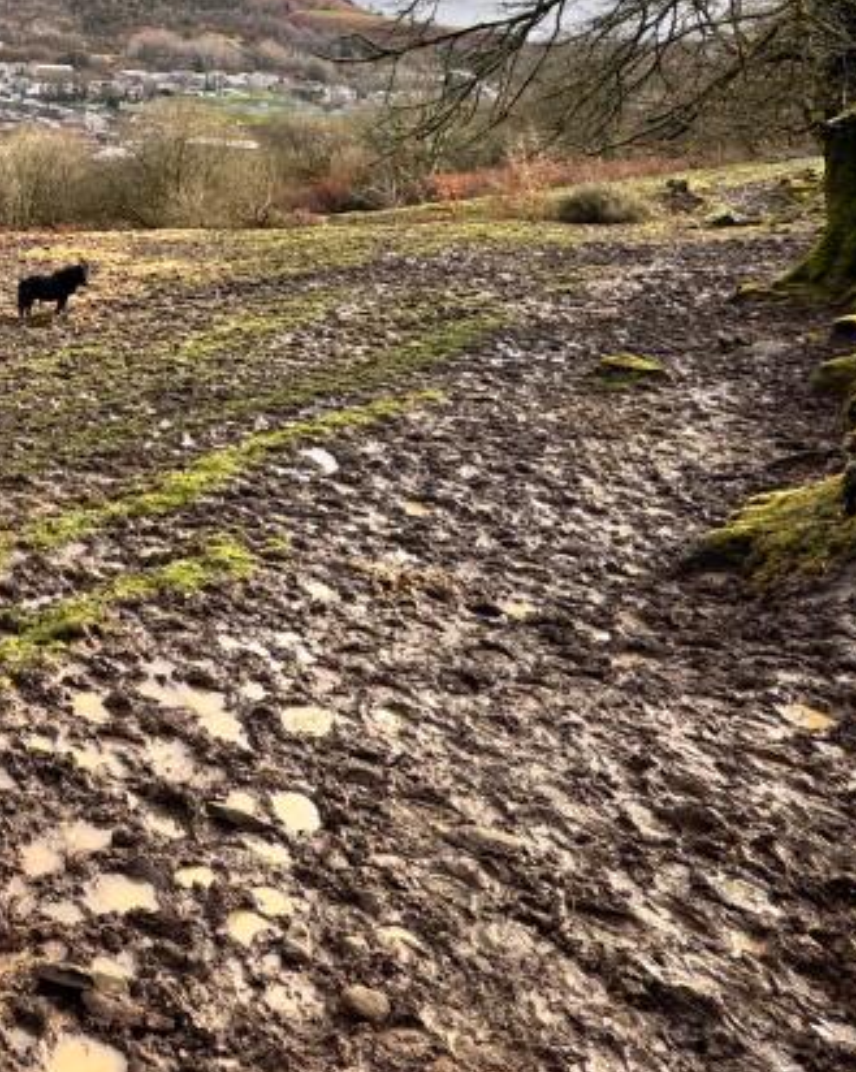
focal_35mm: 34
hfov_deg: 34.1
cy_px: 224
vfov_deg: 49.9
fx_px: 1078
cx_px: -190
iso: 40
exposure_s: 1/268
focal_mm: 2.22
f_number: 2.2
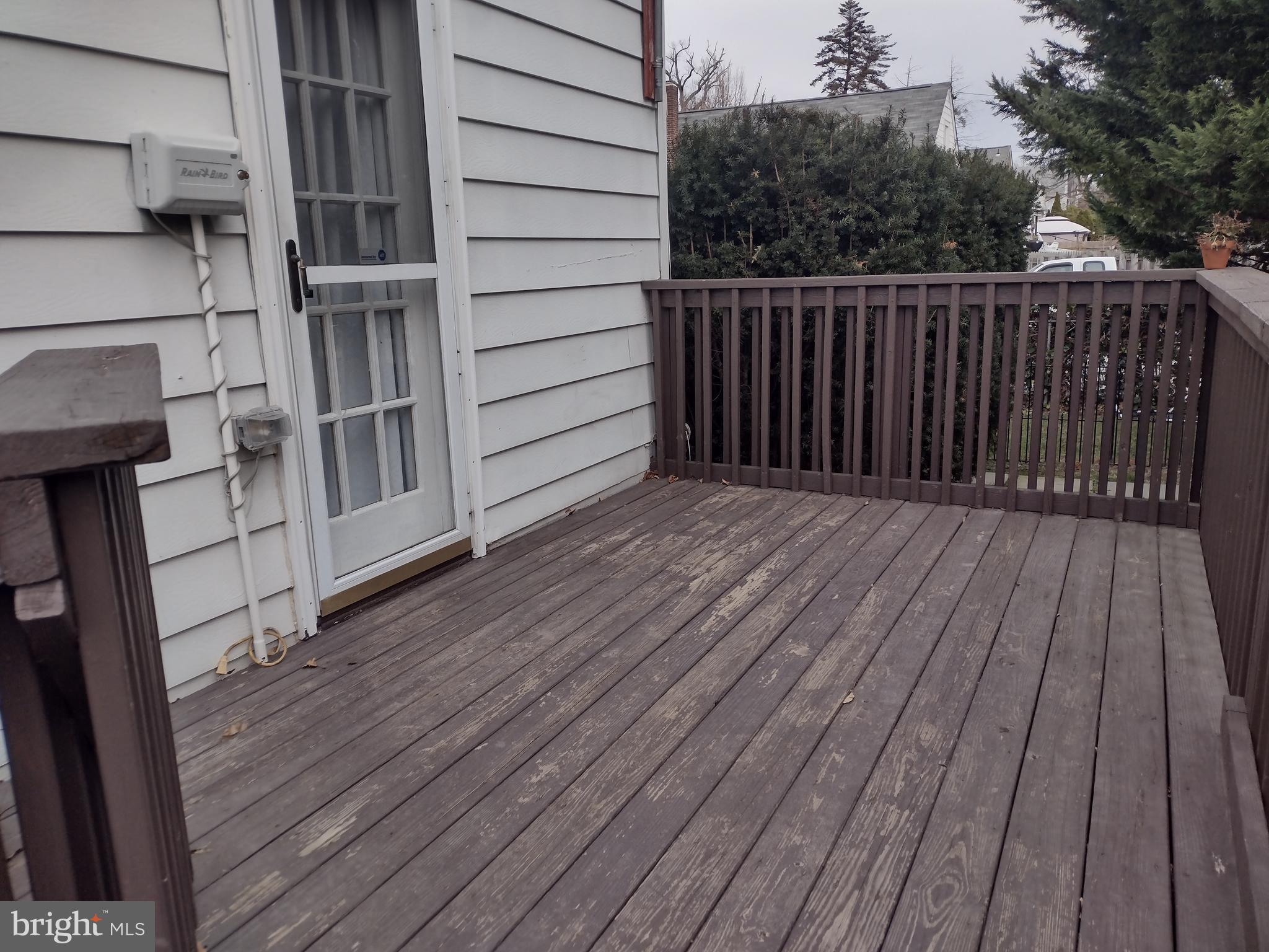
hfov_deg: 65.3
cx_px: 634
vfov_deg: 51.4
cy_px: 476
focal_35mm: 27
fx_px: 990
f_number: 1.7
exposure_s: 1/959
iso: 100
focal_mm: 4.71
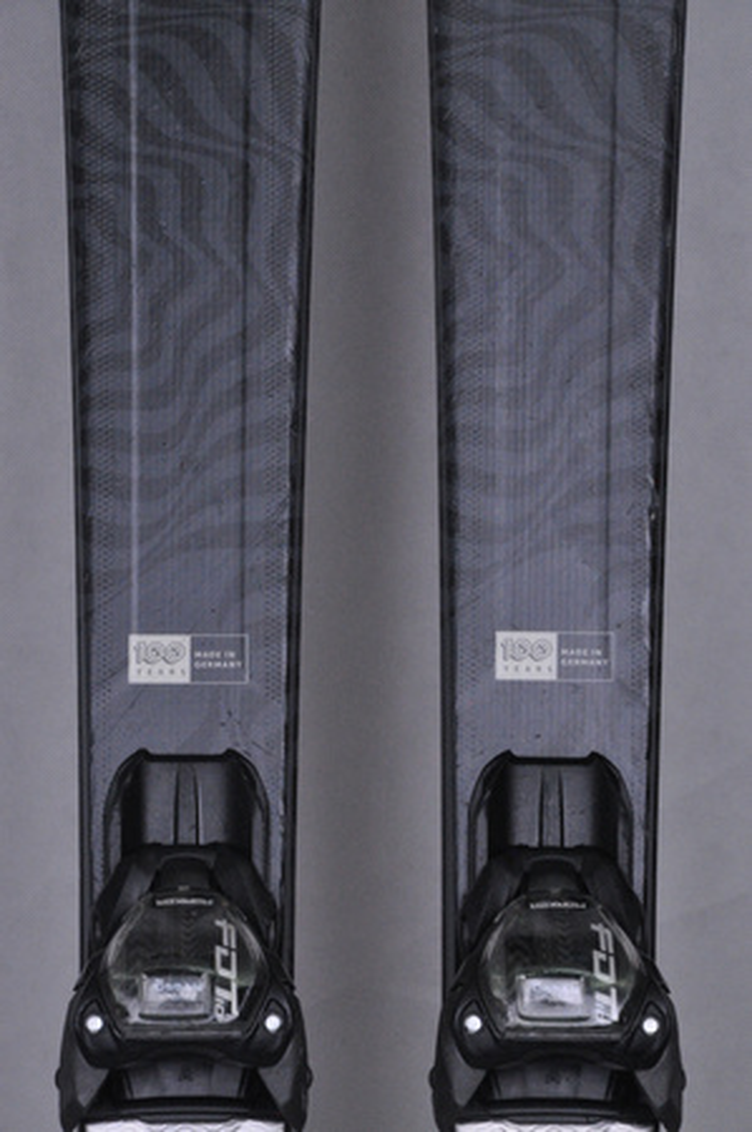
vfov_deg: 13.1
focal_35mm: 158
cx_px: 376
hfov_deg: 8.7
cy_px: 566
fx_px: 4946
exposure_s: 1/125
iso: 3200
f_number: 11
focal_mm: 105
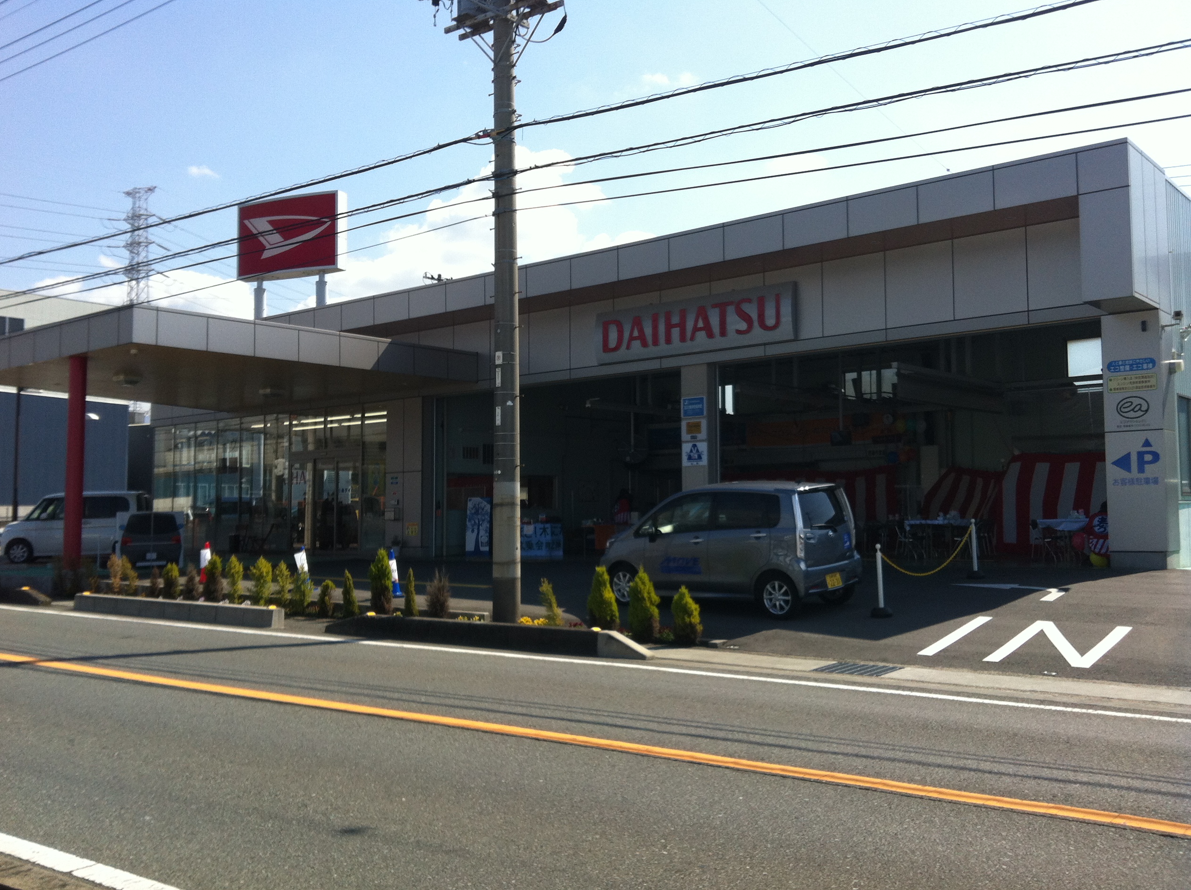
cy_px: 444
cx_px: 582
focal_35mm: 36
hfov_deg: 51.4
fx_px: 1237
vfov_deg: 39.6
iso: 80
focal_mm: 3.85
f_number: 2.8
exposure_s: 1/1160
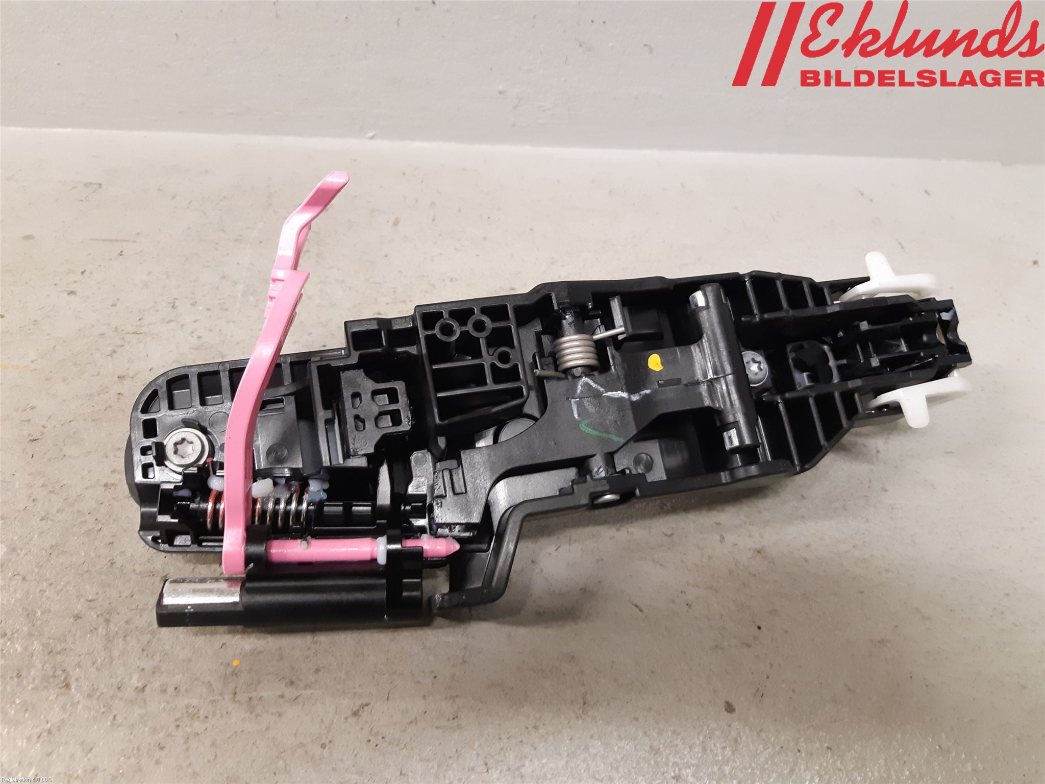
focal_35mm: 26
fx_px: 785
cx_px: 522
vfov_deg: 53.1
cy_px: 392
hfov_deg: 67.3
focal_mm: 3.93
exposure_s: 1/50
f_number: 1.7
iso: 250
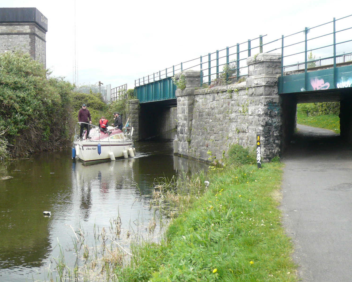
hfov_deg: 40.3
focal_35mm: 46
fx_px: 479
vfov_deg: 32.7
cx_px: 172
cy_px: 141
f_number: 2.8
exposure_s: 1/200
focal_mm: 4.7
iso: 100
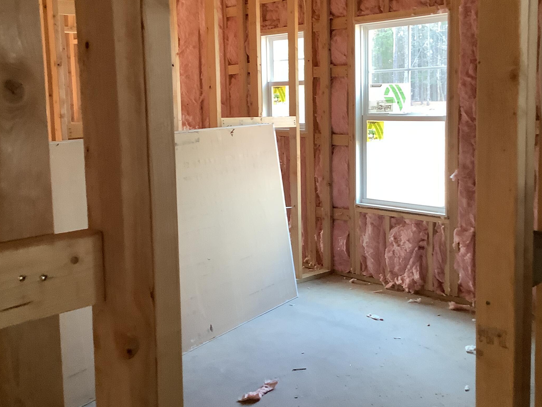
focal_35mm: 45
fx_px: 705
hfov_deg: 42.1
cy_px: 182
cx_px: 273
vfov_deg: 32.2
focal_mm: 3.3
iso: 320
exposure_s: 1/50
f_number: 2.4
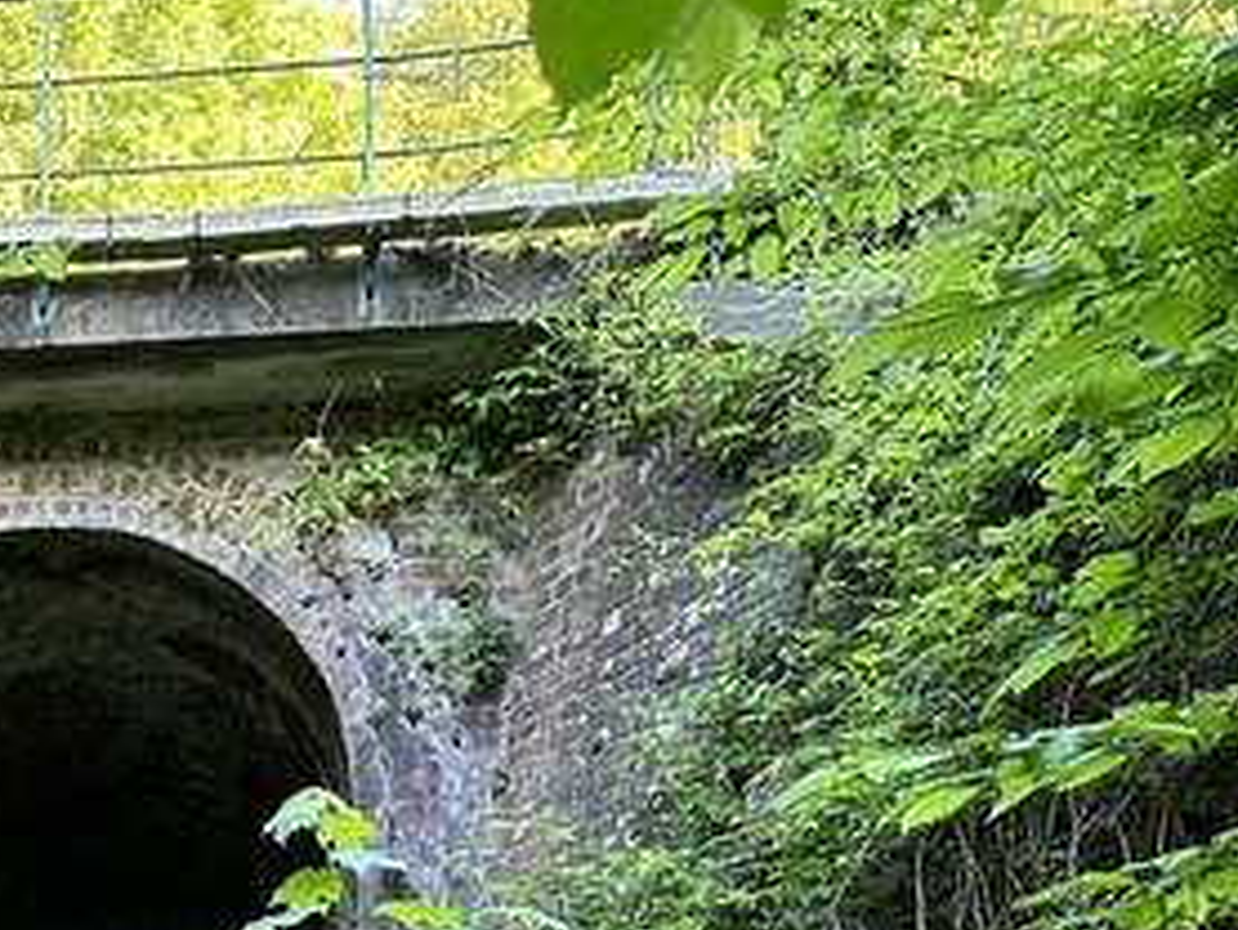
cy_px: 841
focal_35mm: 52
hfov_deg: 33.1
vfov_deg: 27.1
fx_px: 1861
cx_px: -54
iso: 250
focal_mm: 6.86
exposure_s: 1/97
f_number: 1.78
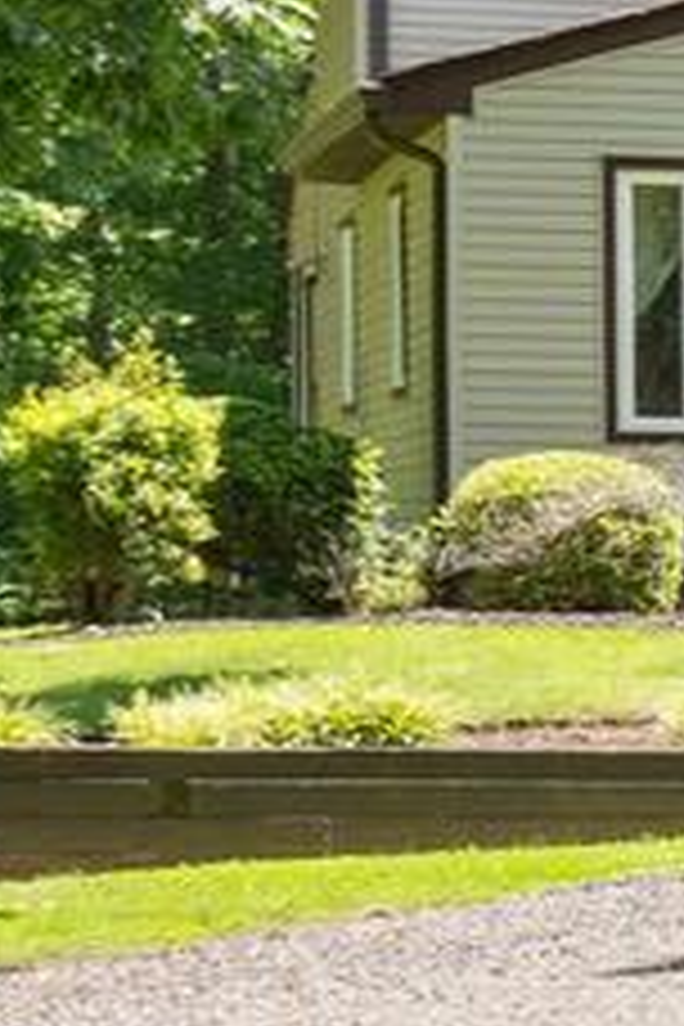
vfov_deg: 9.3
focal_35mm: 221
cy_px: 243
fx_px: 6298
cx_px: 2992
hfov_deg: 5.3
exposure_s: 1/80
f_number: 10
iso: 250
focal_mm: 35
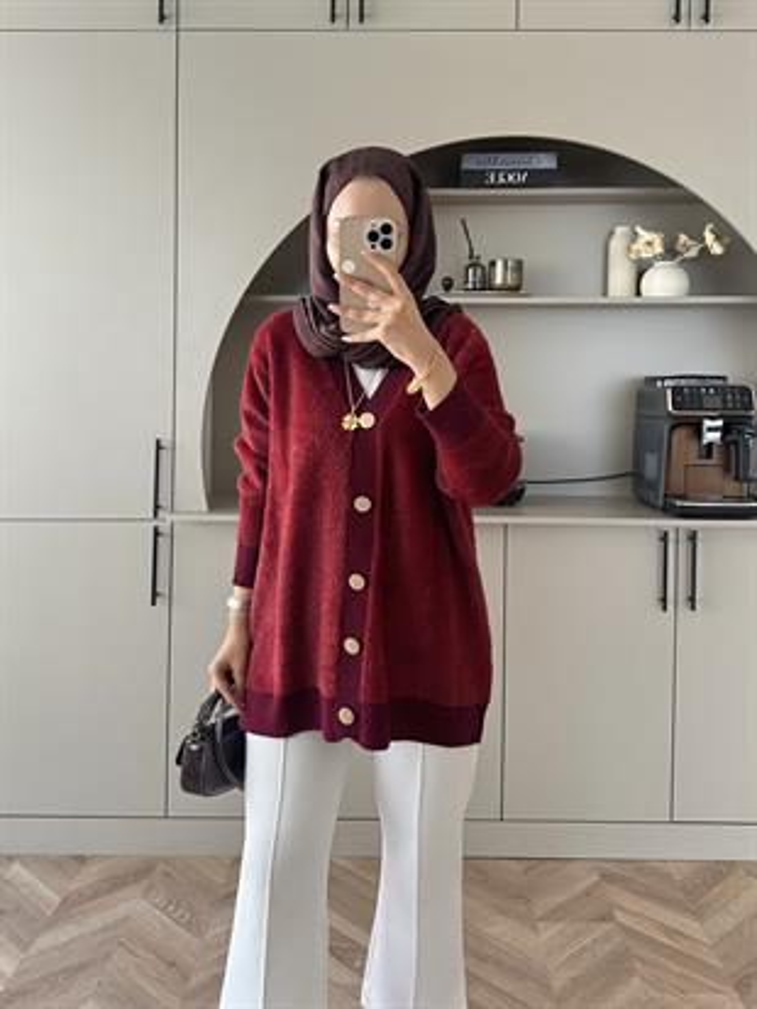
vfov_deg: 71.6
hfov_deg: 56.8
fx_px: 699
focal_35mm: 24
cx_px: 378
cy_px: 504
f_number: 1.78
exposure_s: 1/60
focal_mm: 6.86
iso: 250
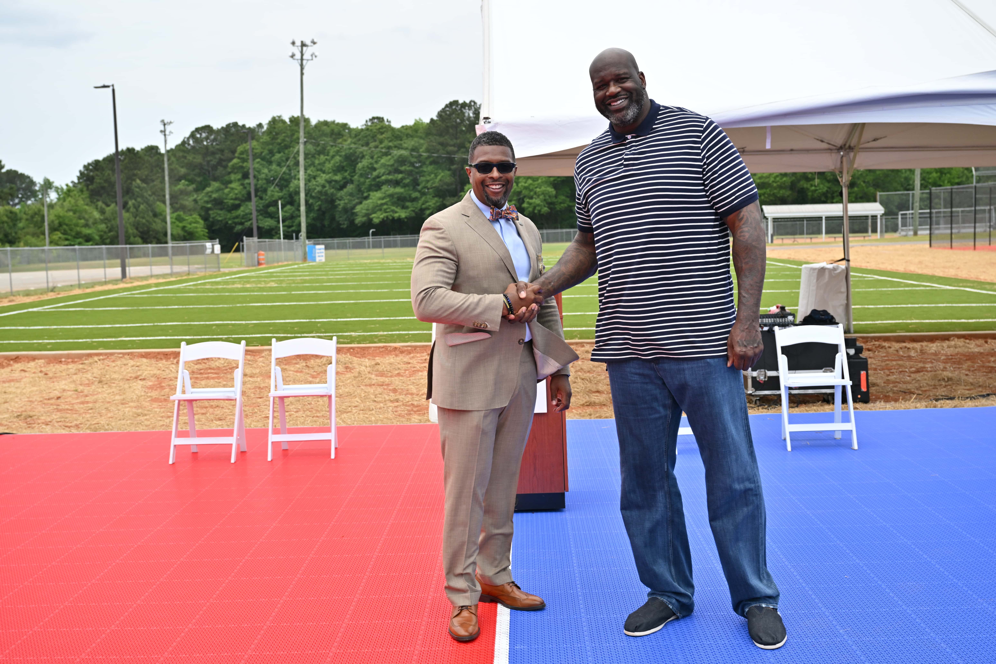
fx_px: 1107
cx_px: 498
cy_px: 332
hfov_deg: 48.5
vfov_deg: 33.4
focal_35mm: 40
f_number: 5
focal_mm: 40
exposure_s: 1/1250
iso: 250
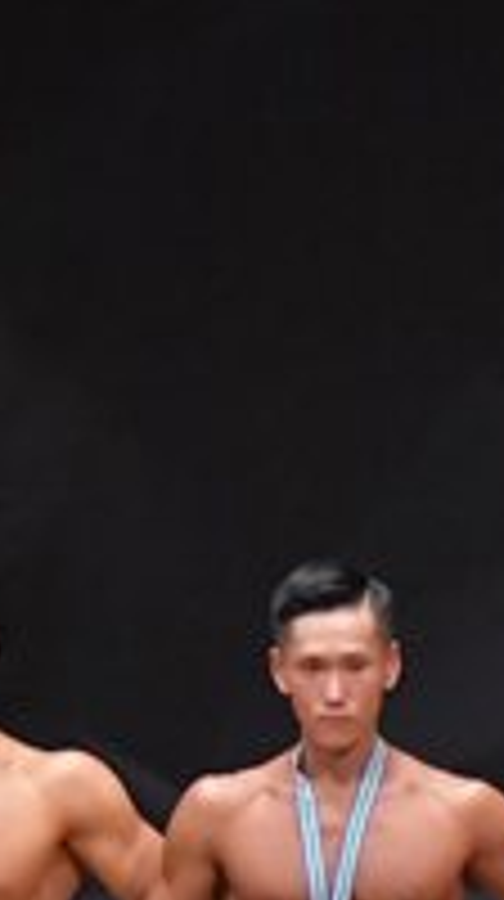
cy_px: 1138
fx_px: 16258
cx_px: 587
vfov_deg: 3.2
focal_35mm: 682
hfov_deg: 1.8
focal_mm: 112
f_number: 5.6
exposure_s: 1/400
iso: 6400
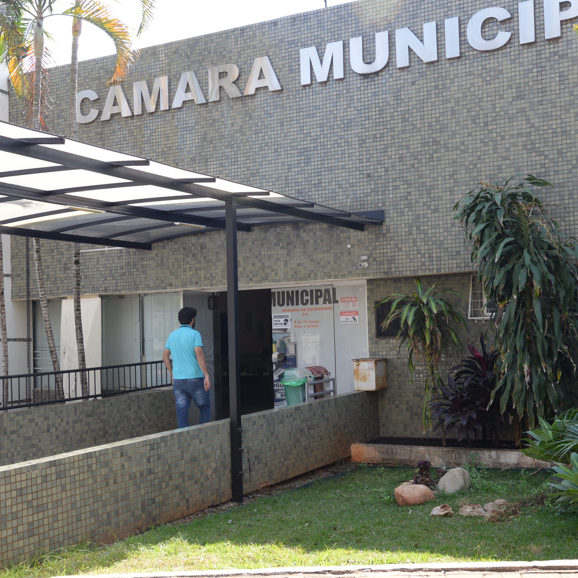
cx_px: 270
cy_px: 285
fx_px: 907
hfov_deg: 35.3
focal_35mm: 48
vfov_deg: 35.4
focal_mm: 35
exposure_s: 1/320
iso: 1000
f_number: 9
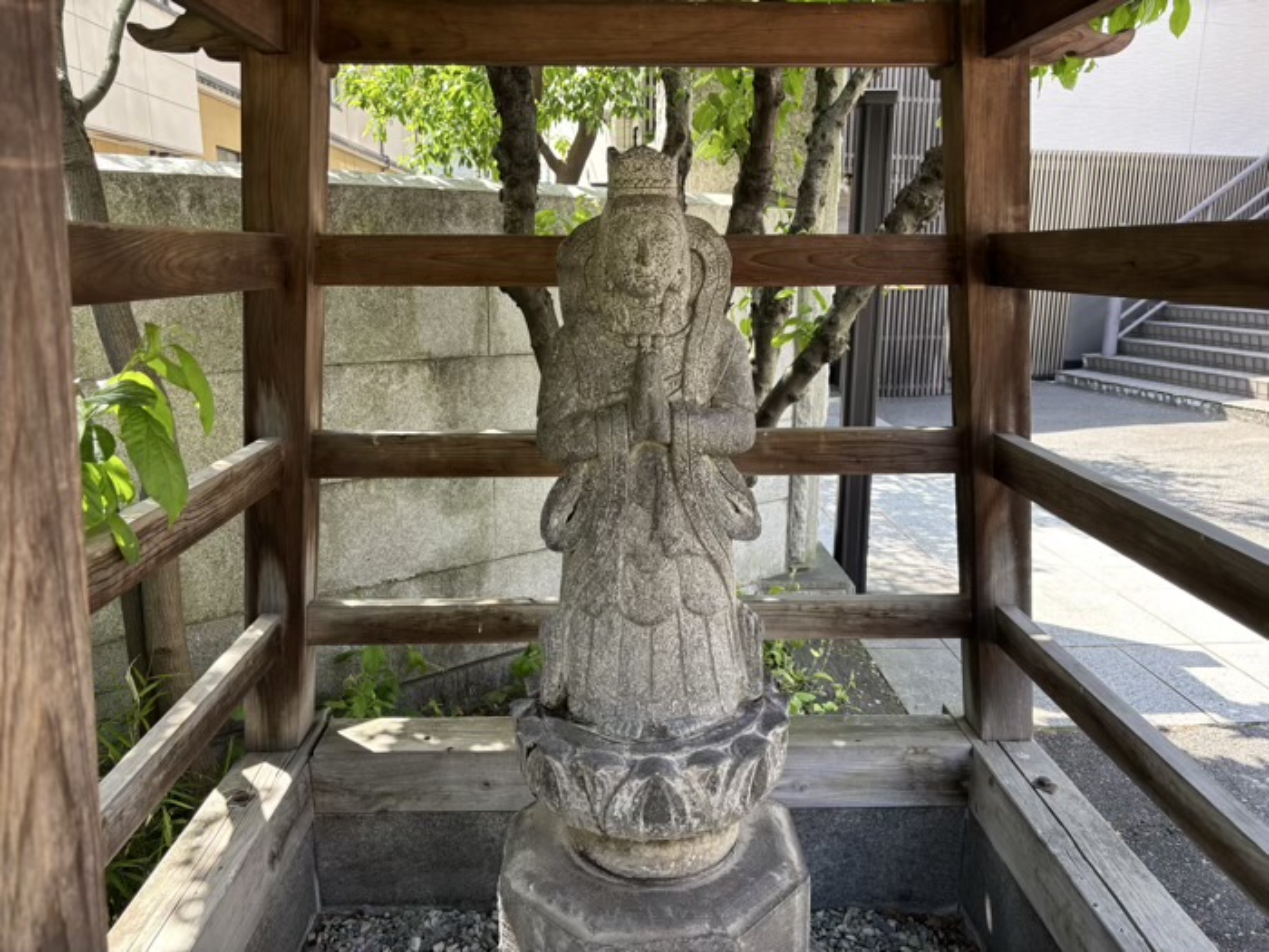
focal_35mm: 26
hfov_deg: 67.3
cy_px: 476
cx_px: 634
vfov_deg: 53.1
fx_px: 953
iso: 50
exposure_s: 1/168
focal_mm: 5.96
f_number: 1.6
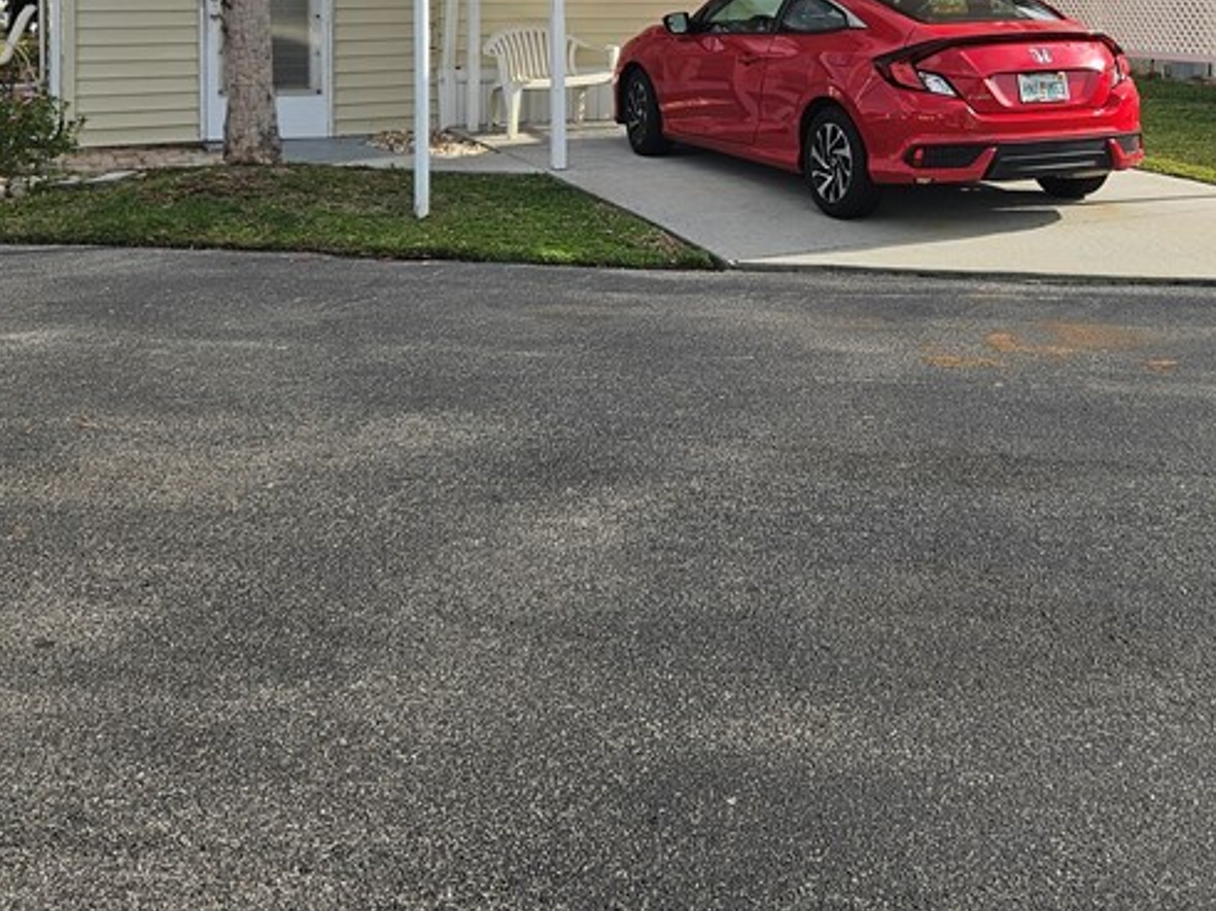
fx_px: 1686
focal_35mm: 48
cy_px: 74
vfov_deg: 28.9
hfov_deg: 39.2
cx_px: 802
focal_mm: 5.4
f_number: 1.8
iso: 25
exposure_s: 1/2021
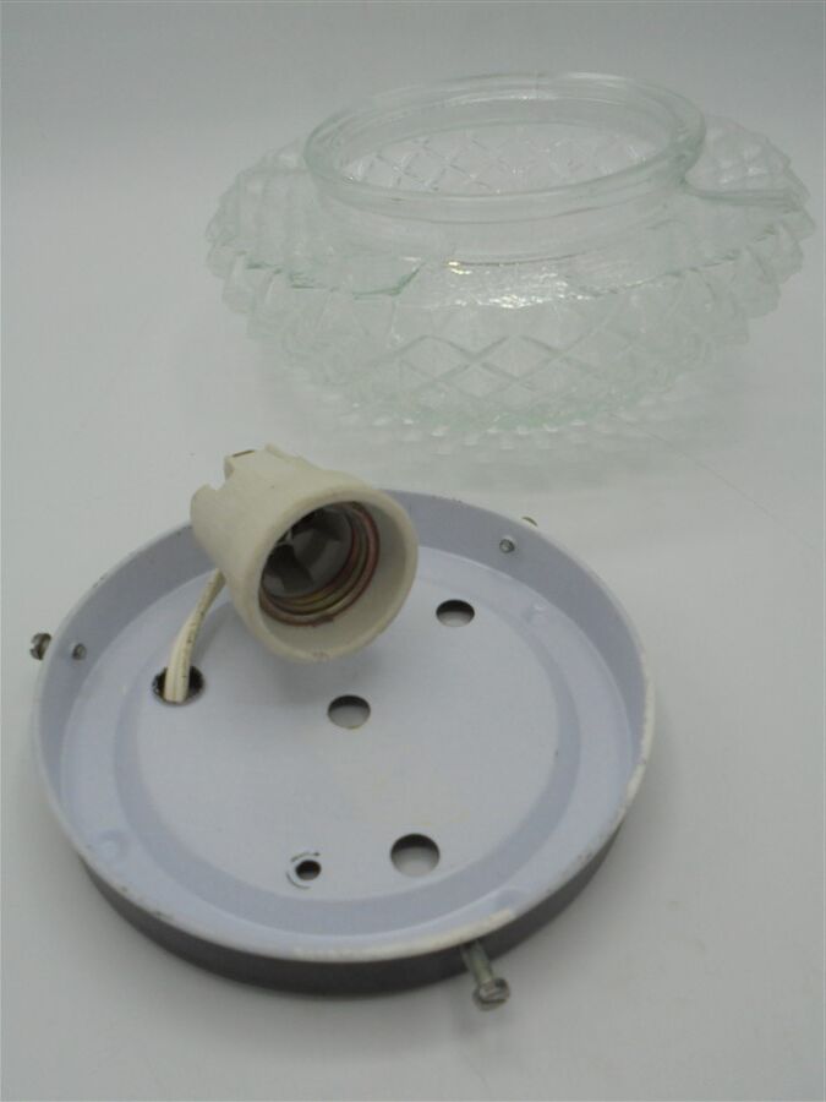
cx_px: 413
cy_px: 551
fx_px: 923
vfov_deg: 61.7
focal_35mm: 29
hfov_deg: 48.2
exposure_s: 1/160
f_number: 3.7
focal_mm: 5.3
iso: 100
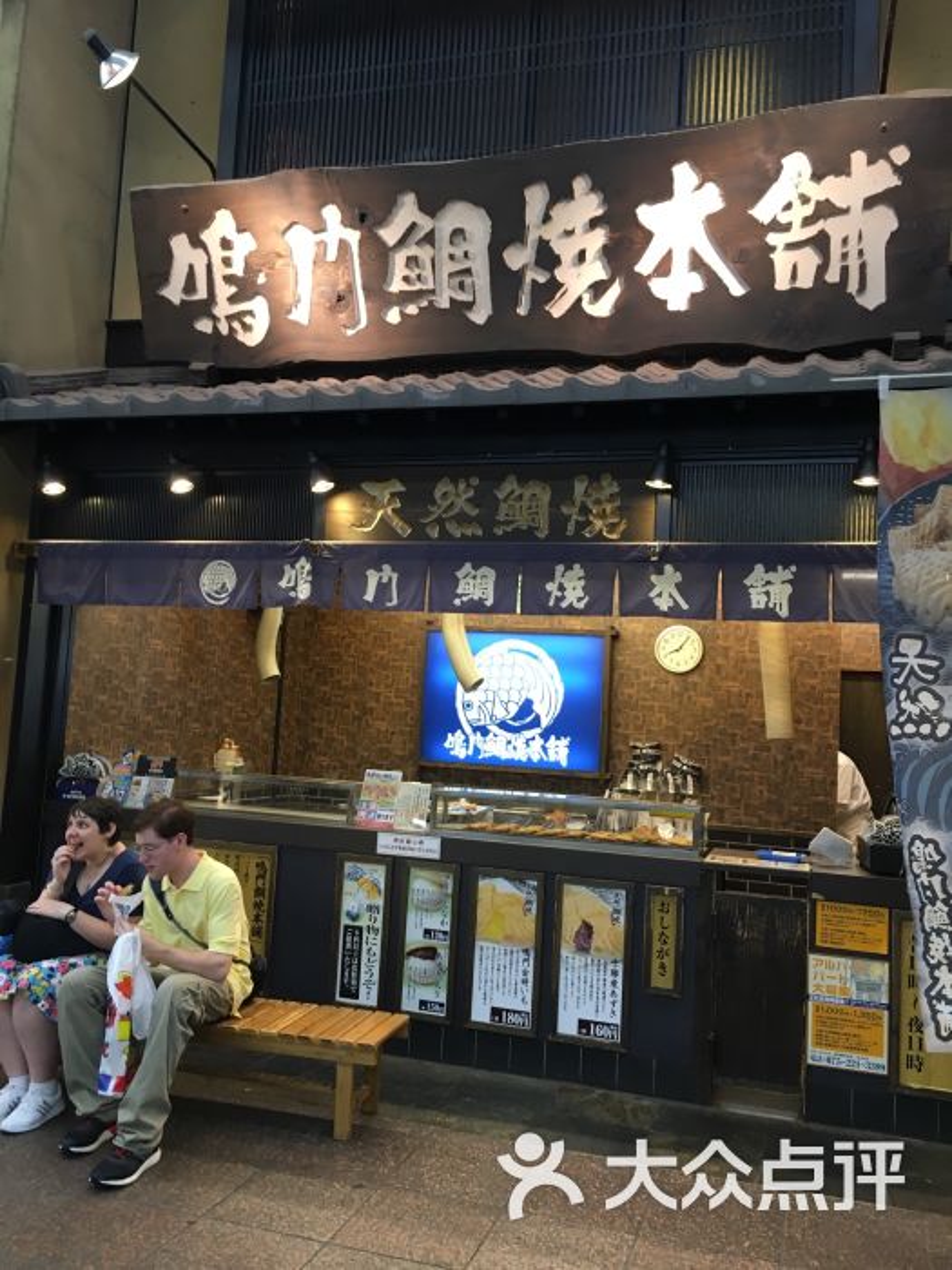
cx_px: 476
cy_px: 635
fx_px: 1063
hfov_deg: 48.2
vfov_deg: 61.7
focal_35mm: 29
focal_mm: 4.15
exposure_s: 1/30
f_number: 2.2
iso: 64
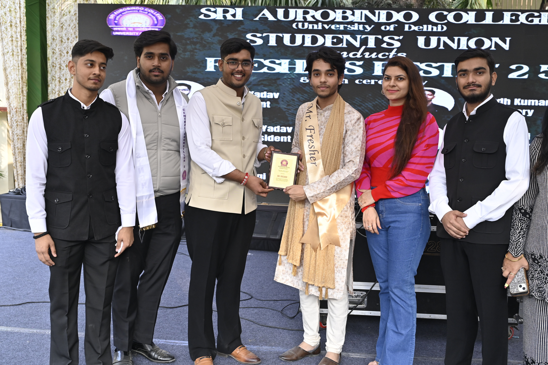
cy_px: 182
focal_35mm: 37
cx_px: 274
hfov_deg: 51.9
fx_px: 563
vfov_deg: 35.9
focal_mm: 37
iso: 800
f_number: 6.3
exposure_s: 1/160
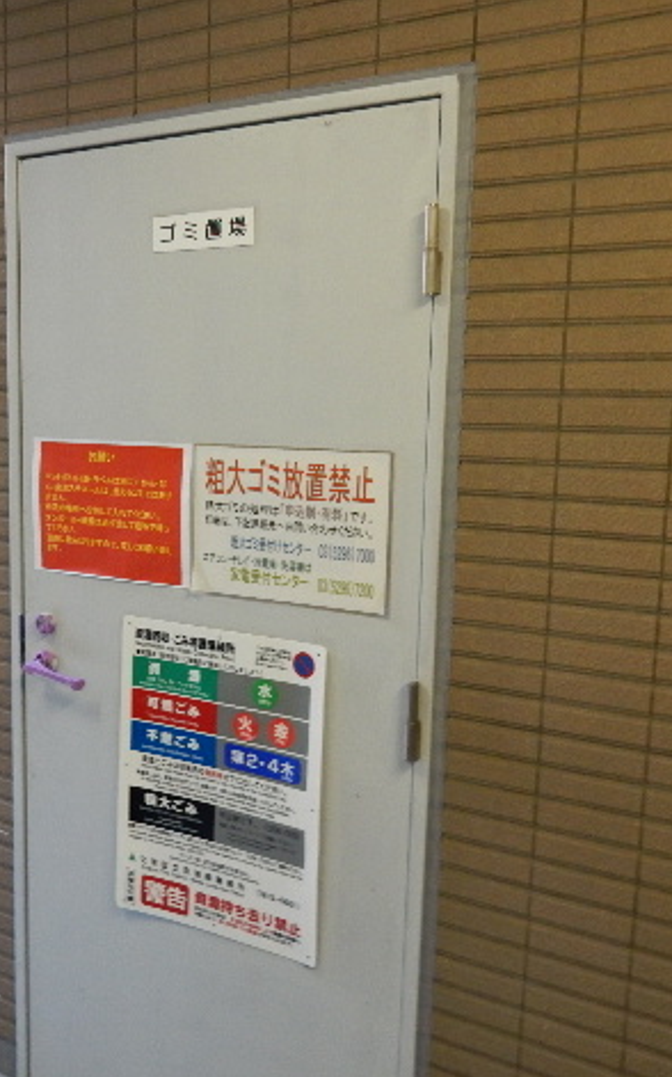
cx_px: 181
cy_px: 547
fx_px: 1056
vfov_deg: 54.0
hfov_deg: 34.7
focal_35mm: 36
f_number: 3.7
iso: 400
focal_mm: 4.5
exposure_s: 1/20
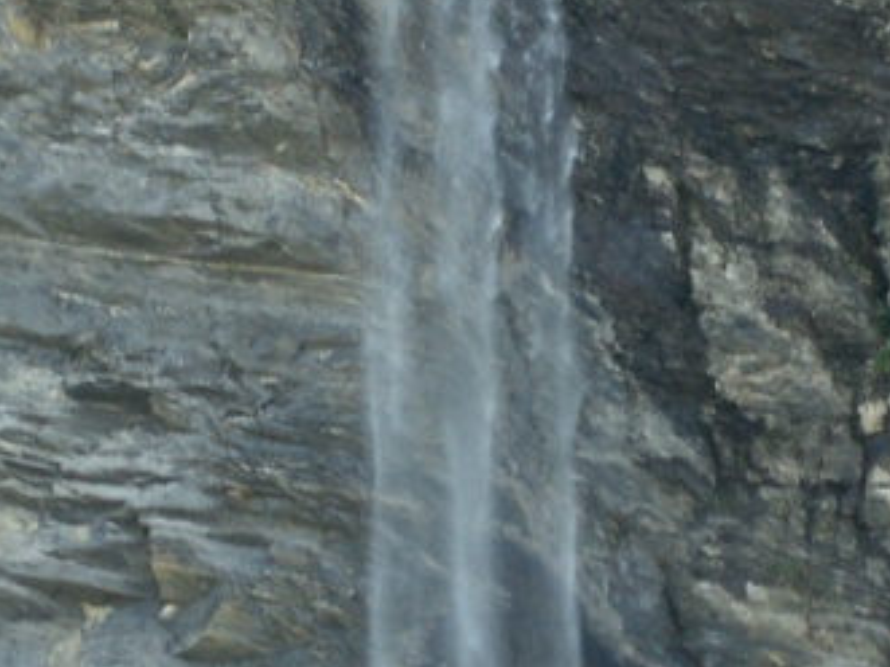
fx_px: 7325
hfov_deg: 7.0
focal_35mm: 285
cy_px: 371
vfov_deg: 5.2
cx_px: 468
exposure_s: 1/40
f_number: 3.5
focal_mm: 15.38
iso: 50
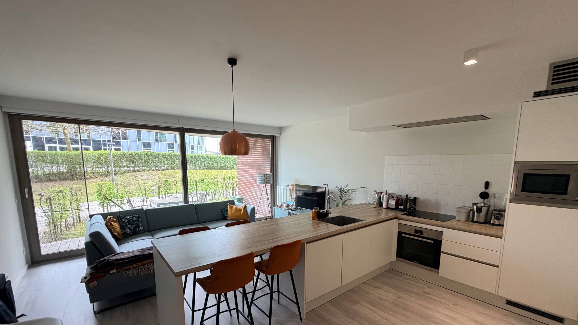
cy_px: 196
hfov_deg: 99.4
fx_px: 245
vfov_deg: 66.4
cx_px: 293
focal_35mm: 16
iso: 250
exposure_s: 1/121
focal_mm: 2.22
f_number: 2.2
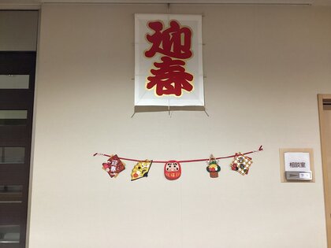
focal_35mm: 31
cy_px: 124
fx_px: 296
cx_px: 166
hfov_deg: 58.4
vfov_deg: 45.4
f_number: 2.4
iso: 200
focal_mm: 3.3
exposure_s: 1/50
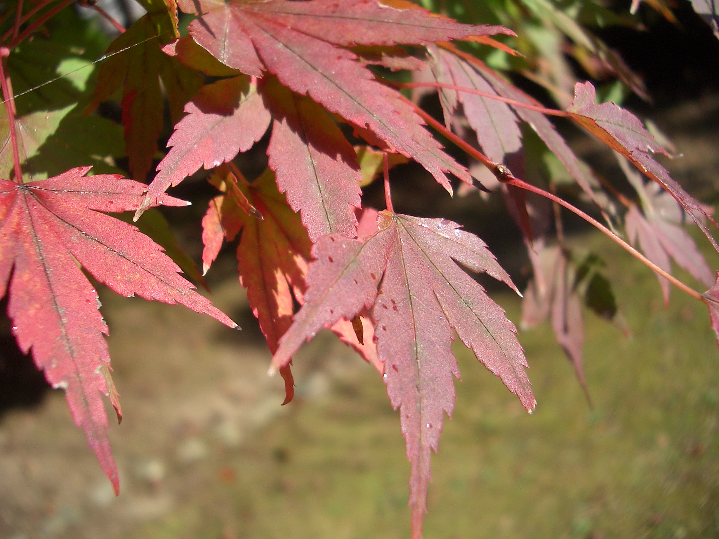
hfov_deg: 52.6
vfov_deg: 40.7
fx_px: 727
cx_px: 360
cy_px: 270
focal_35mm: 35
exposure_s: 1/640
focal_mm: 5.8
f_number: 2.6
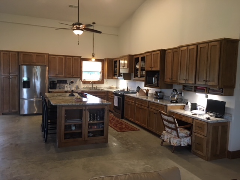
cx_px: 120
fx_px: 201
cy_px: 90
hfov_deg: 61.7
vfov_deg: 48.2
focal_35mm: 29
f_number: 2.2
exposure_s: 1/30
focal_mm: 4.15
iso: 160
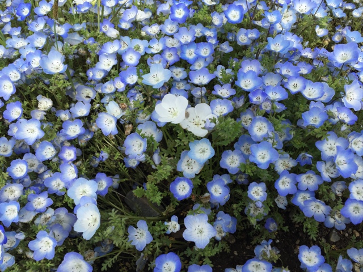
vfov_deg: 48.2
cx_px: 182
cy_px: 136
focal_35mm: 29
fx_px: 304
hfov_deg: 61.7
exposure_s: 1/2475
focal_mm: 4.15
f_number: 2.2
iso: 32
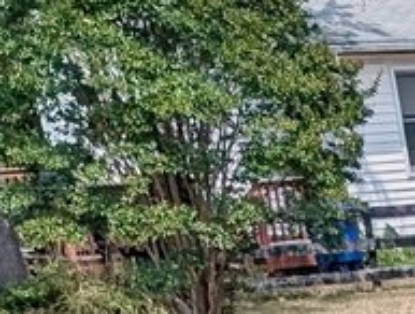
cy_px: 1212
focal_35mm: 187
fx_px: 2249
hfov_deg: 8.7
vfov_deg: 6.6
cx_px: 1265
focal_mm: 6.9
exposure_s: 1/2237
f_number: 1.68
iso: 21
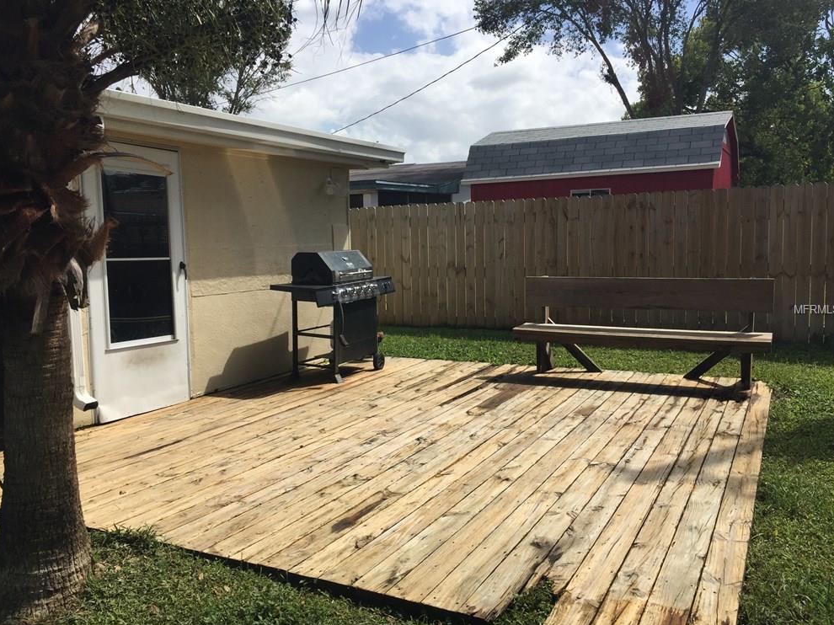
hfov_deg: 60.0
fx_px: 723
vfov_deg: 46.8
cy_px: 310
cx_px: 414
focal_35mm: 30
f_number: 2.2
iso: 32
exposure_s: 1/2639
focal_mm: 4.15
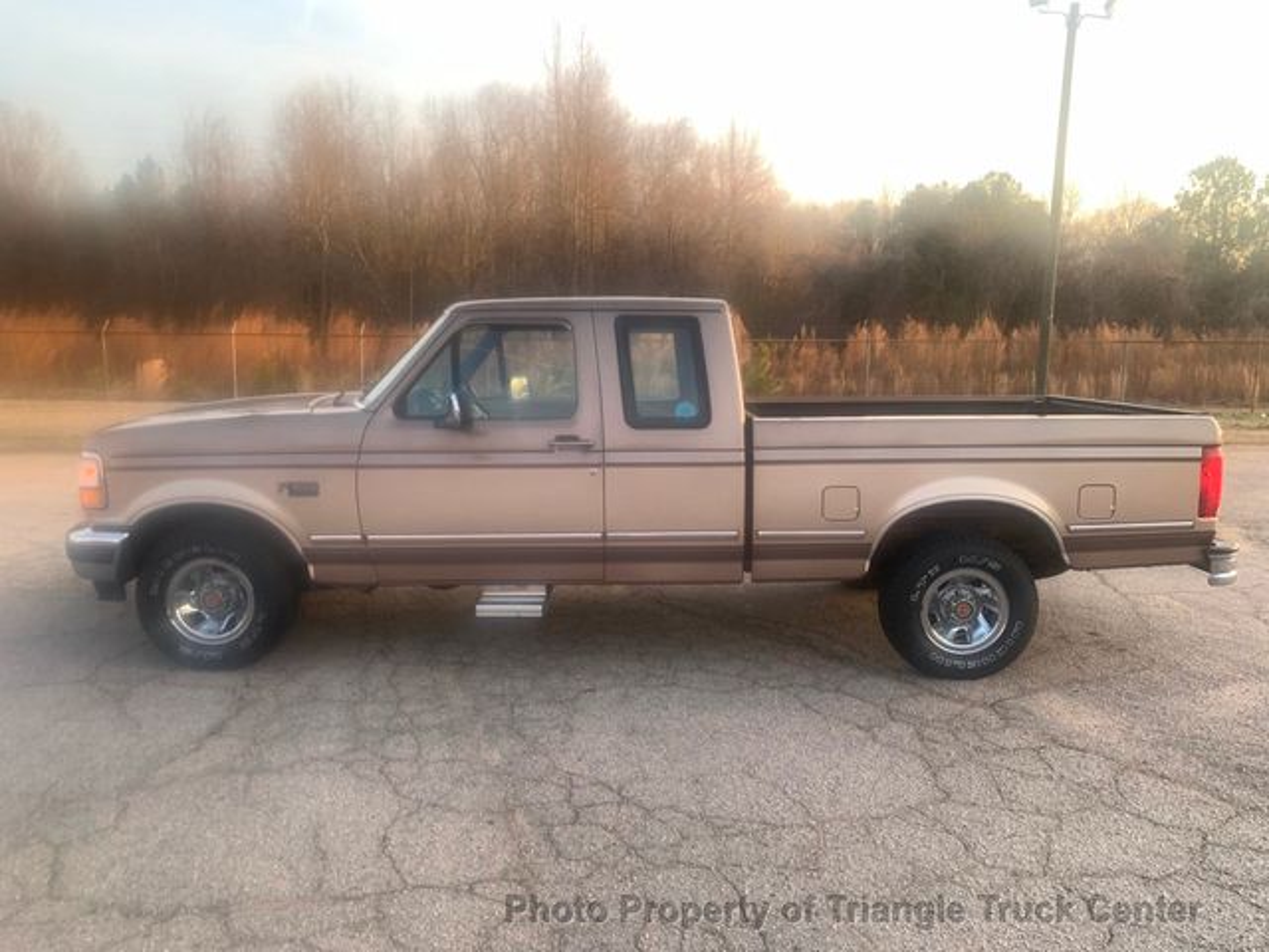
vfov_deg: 53.1
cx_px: 634
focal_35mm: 26
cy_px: 476
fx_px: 953
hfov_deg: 67.3
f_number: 1.8
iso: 25
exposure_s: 1/273
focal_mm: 4.25
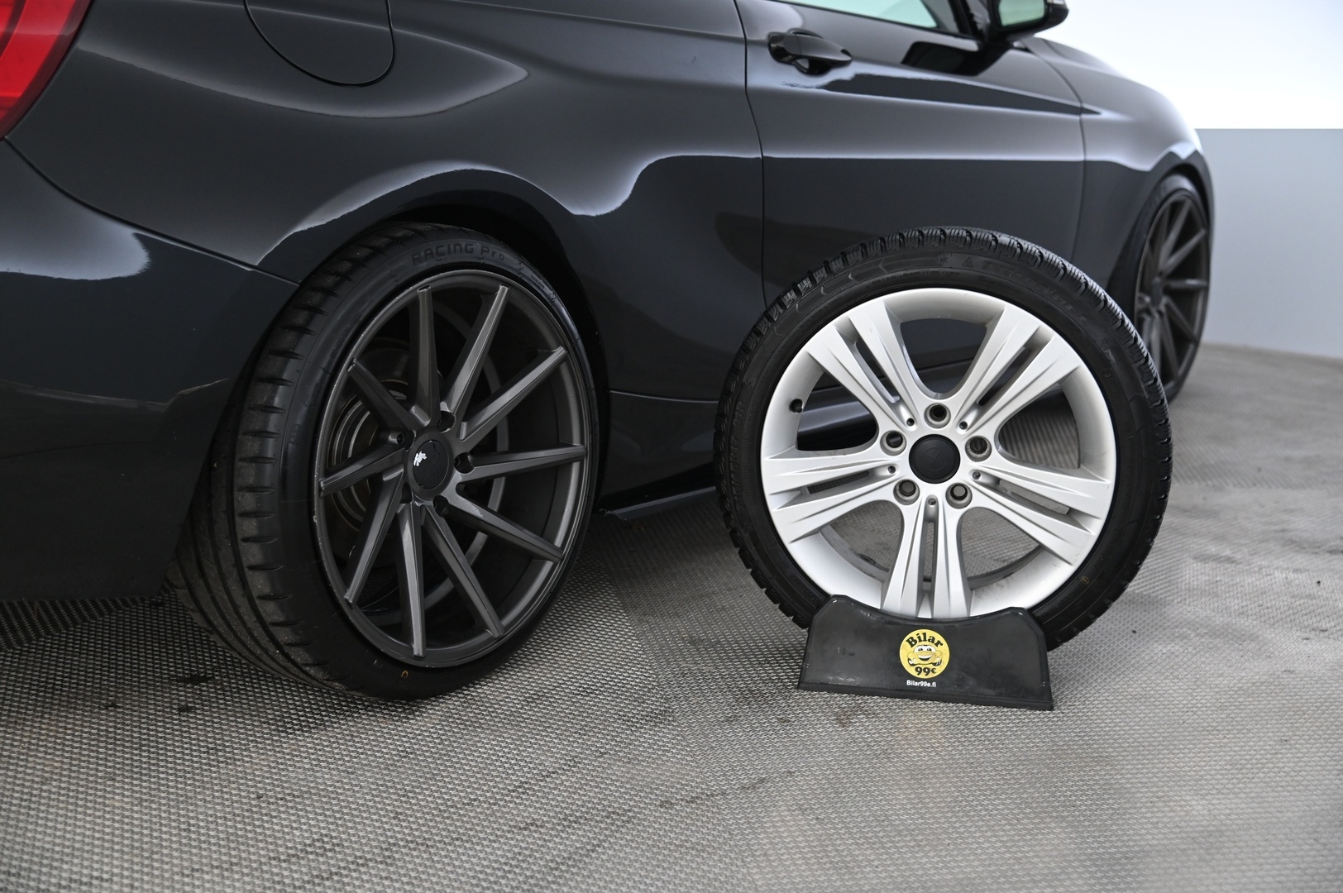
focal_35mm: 46
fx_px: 1715
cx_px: 672
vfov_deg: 29.2
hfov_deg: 42.8
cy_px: 446
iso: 2000
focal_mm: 46
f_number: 4
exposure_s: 1/80
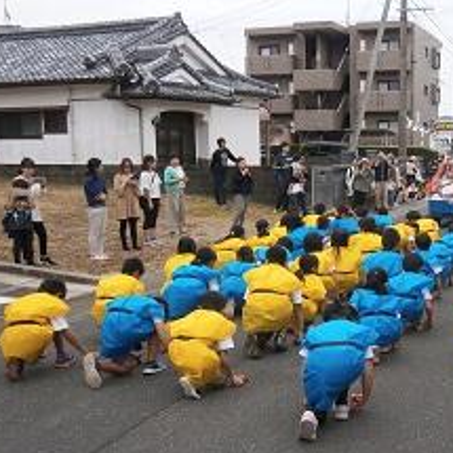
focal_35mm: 51
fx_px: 755
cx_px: 358
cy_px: 282
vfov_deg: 33.2
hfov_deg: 32.5
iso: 80
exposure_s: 1/320
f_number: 2.9
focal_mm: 5.5
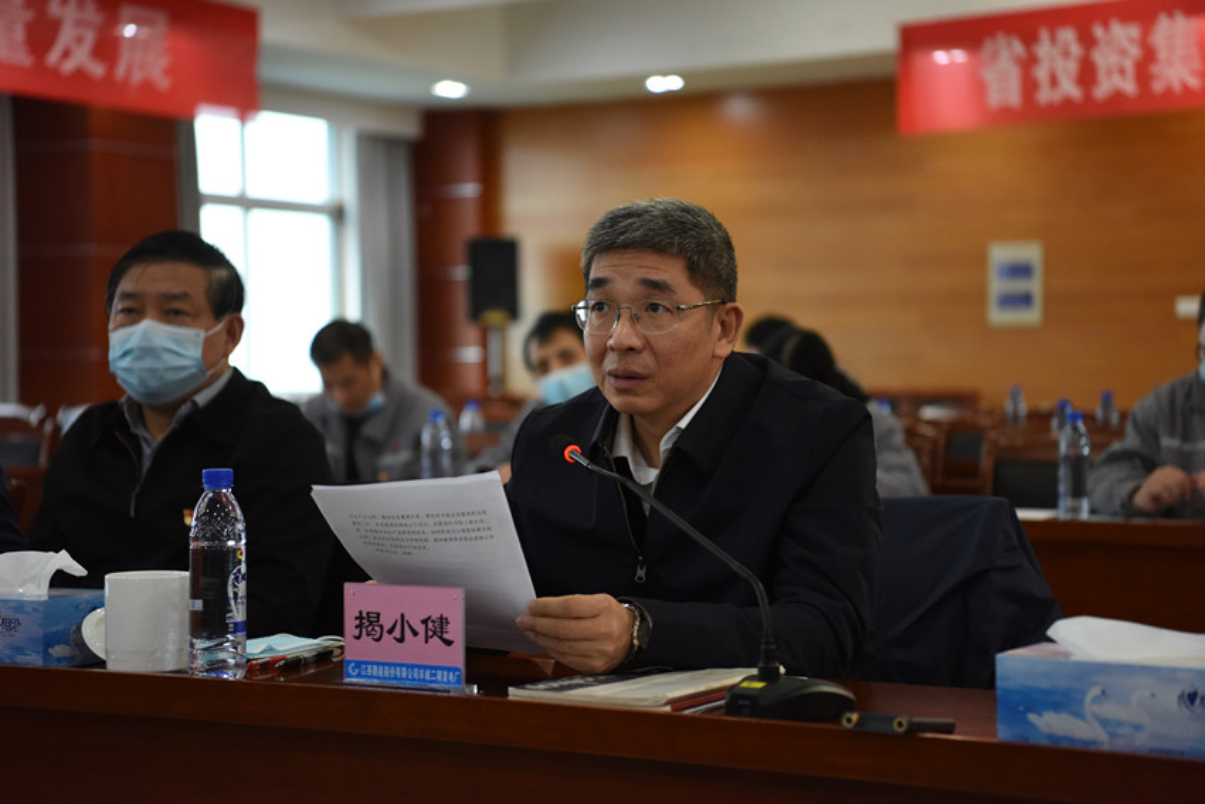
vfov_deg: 19.5
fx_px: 2343
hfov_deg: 28.8
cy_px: 402
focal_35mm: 70
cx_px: 602
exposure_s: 1/400
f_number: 2.8
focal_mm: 70
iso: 2500
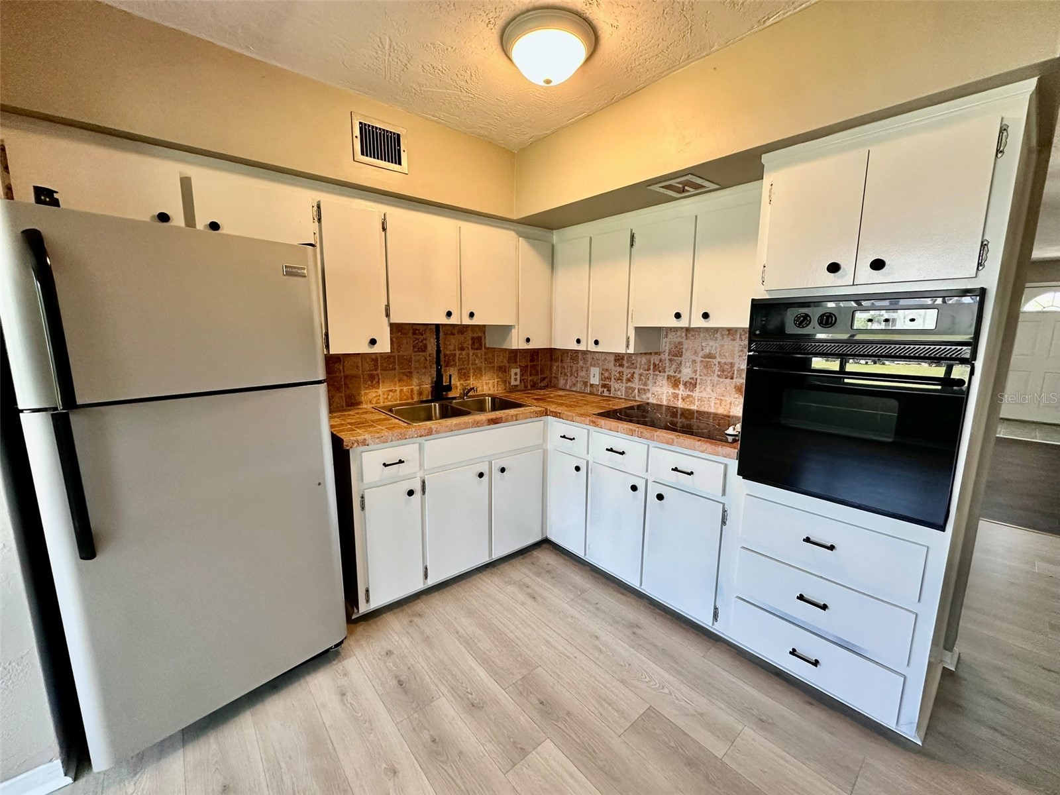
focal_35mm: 14
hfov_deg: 102.1
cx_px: 530
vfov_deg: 85.7
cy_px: 398
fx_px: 429
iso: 200
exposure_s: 1/120
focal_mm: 2.22
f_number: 2.2
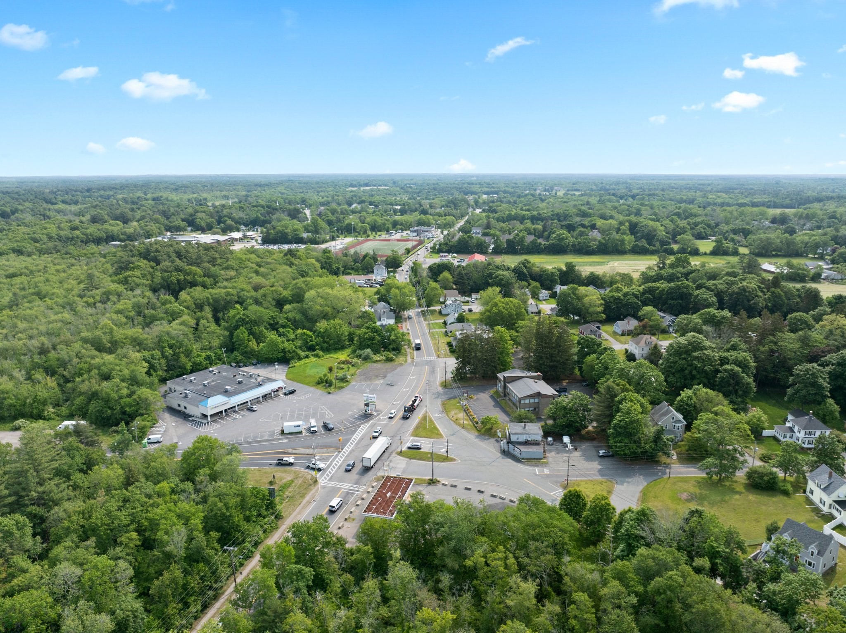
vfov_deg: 56.8
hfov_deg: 71.6
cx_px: 423
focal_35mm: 24
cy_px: 316
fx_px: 586
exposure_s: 1/3200
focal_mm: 12.29
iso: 250
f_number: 2.8
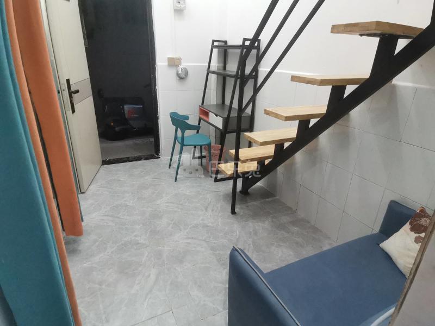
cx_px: 218
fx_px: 276
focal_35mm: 22
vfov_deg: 61.1
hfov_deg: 76.4
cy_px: 163
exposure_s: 1/33.3
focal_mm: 1.78
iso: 200
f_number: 2.4
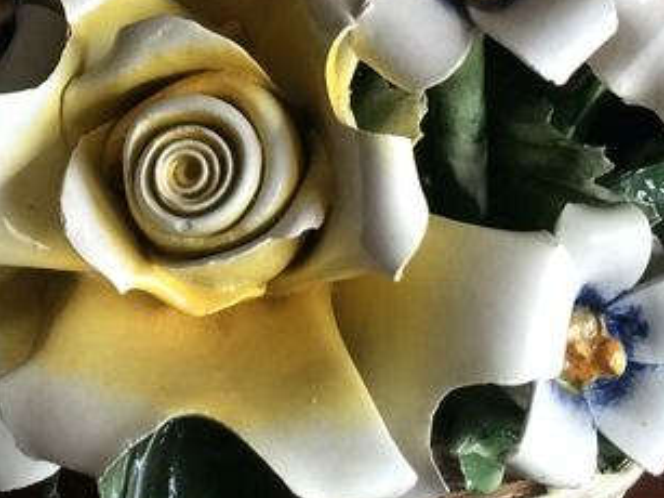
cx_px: 277
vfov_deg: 16.1
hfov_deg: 22.2
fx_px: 1687
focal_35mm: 88
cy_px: -96
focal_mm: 4.12
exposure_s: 1/30
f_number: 2.2
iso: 40
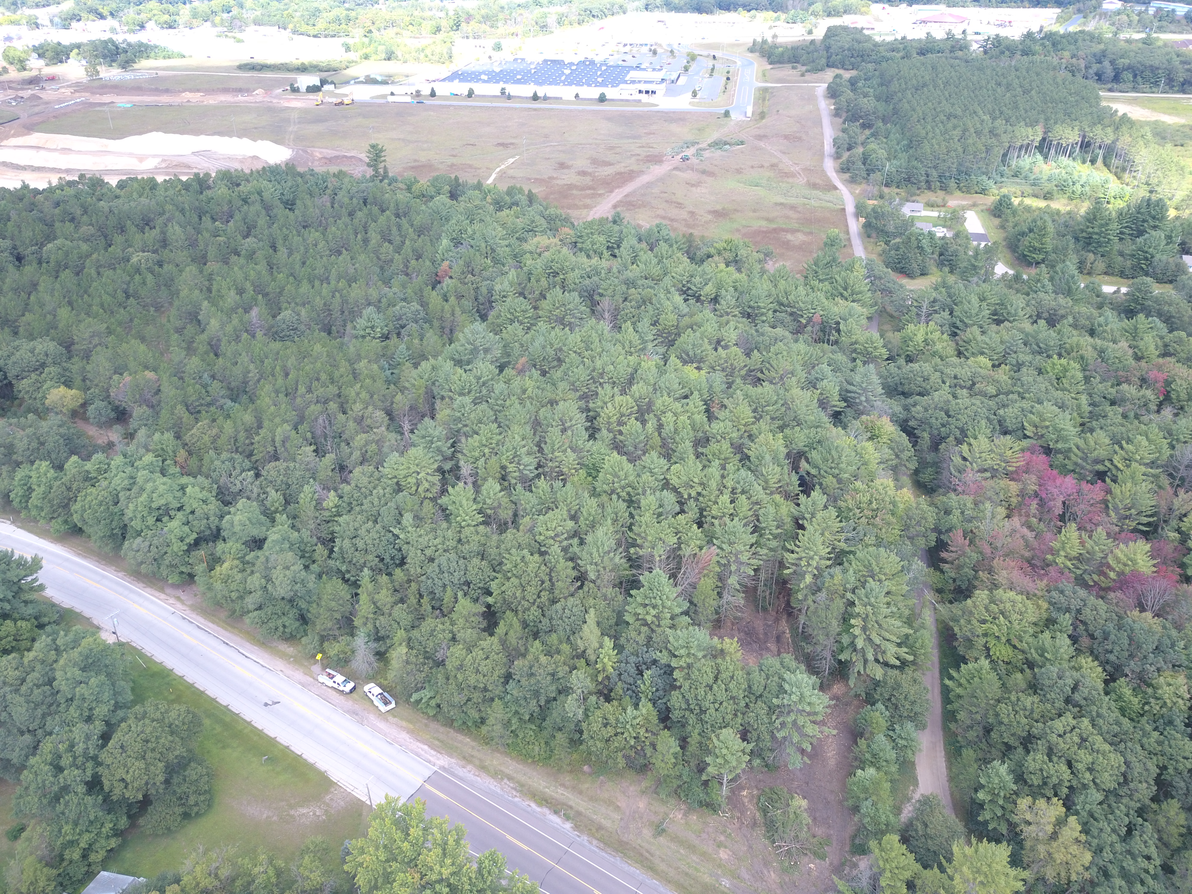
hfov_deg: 67.3
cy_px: 447
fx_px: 895
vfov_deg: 53.1
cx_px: 596
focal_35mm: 26
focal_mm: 4.73
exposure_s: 1/176
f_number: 2.2
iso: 100
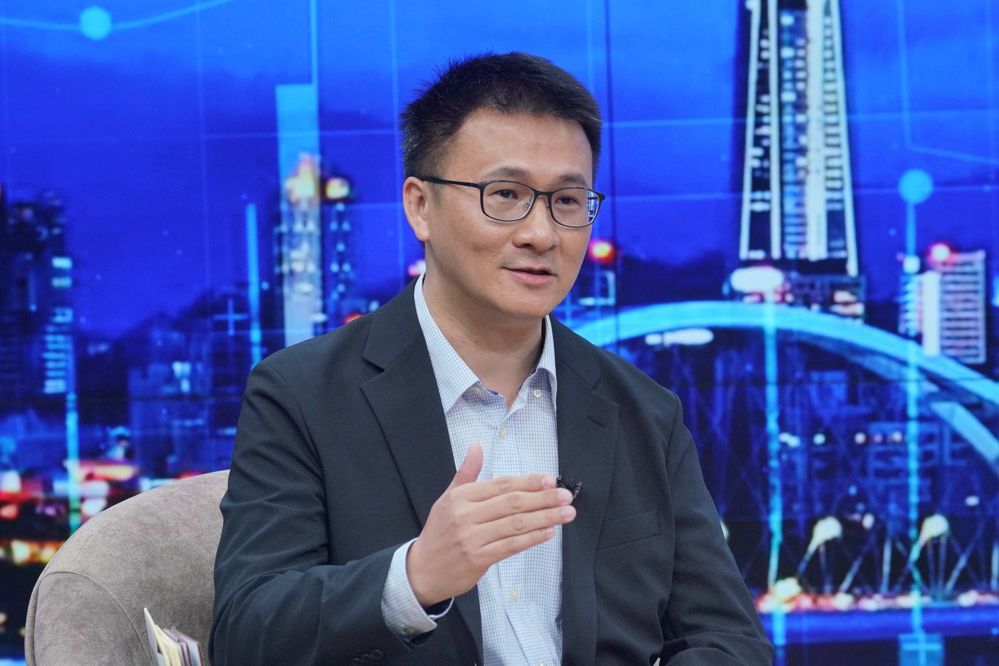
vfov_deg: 6.3
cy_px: 333
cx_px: 500
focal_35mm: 219
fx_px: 6078
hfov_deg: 9.4
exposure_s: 1/250
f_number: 5.6
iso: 1600
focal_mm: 146
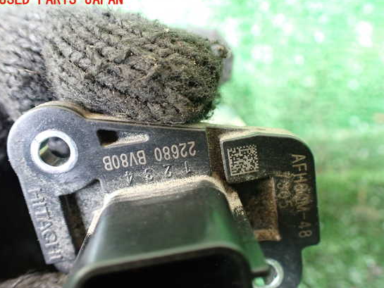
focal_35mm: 33
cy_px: 149
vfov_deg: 43.0
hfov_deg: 55.3
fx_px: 366
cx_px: 206
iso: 800
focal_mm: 5.4
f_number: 2.3
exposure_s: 1/40
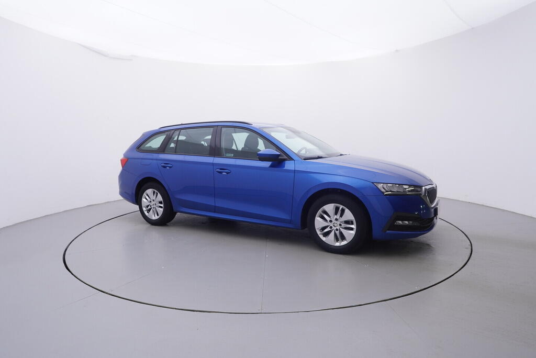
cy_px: 179
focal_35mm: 22
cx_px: 268
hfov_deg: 77.3
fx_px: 335
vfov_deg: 56.2
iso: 200
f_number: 5
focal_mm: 15
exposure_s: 1/80
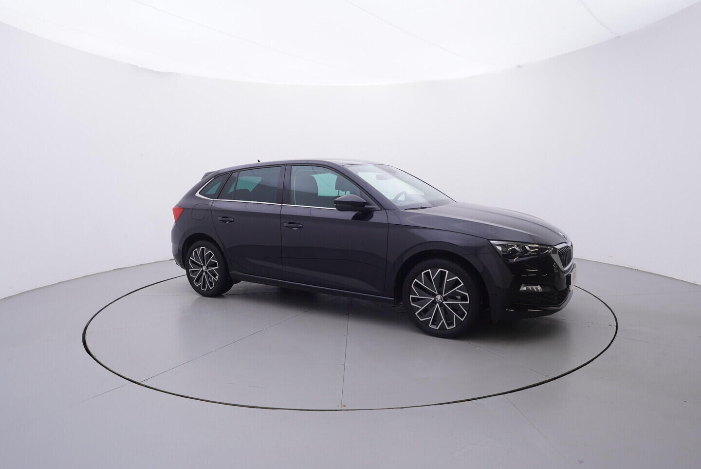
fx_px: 438
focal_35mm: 22
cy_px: 234
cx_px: 350
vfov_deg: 56.2
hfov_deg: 77.3
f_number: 5
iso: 200
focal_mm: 15
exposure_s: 1/80
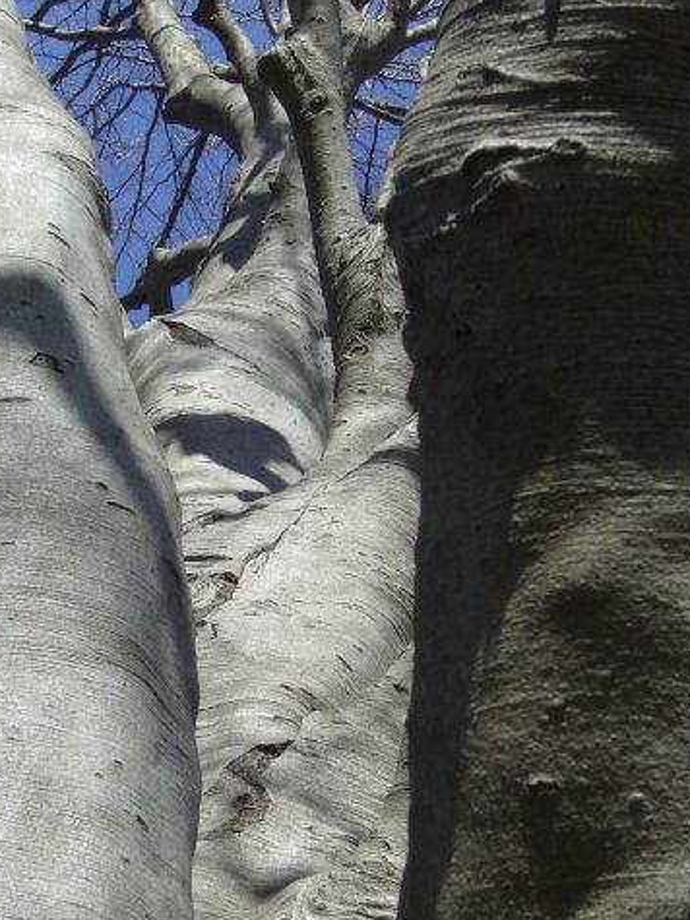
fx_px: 2366
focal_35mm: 89
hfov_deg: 16.6
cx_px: 252
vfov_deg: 22.0
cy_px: 550
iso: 100
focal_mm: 10.9
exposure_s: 1/250
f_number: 7.7
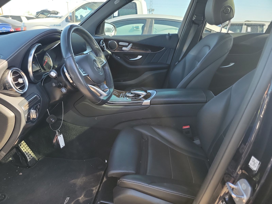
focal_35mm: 24
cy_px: 102
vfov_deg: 56.8
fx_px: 189
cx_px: 136
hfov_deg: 71.6
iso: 78
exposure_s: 1/59
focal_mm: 6.7
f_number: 1.8
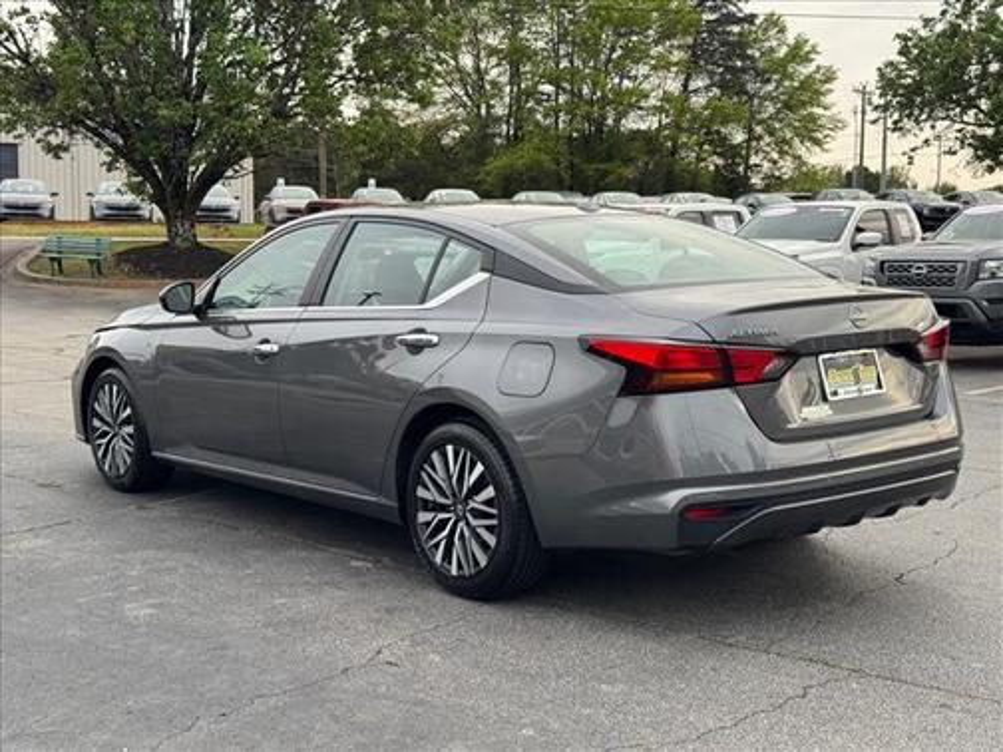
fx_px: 1391
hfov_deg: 39.7
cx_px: 502
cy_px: 376
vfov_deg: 30.3
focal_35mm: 48
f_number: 1.78
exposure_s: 1/221
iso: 64
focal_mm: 6.76
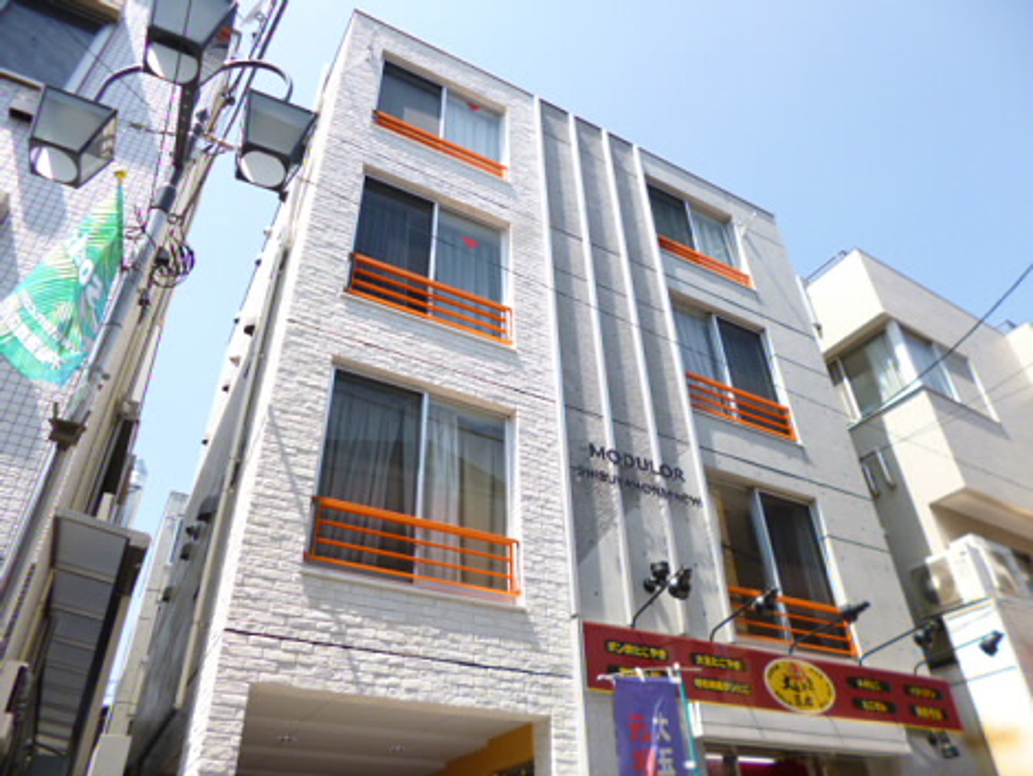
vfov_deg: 56.9
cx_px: 516
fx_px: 717
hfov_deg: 71.6
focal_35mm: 24
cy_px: 388
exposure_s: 1/800
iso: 100
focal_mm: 4.3
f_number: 2.5
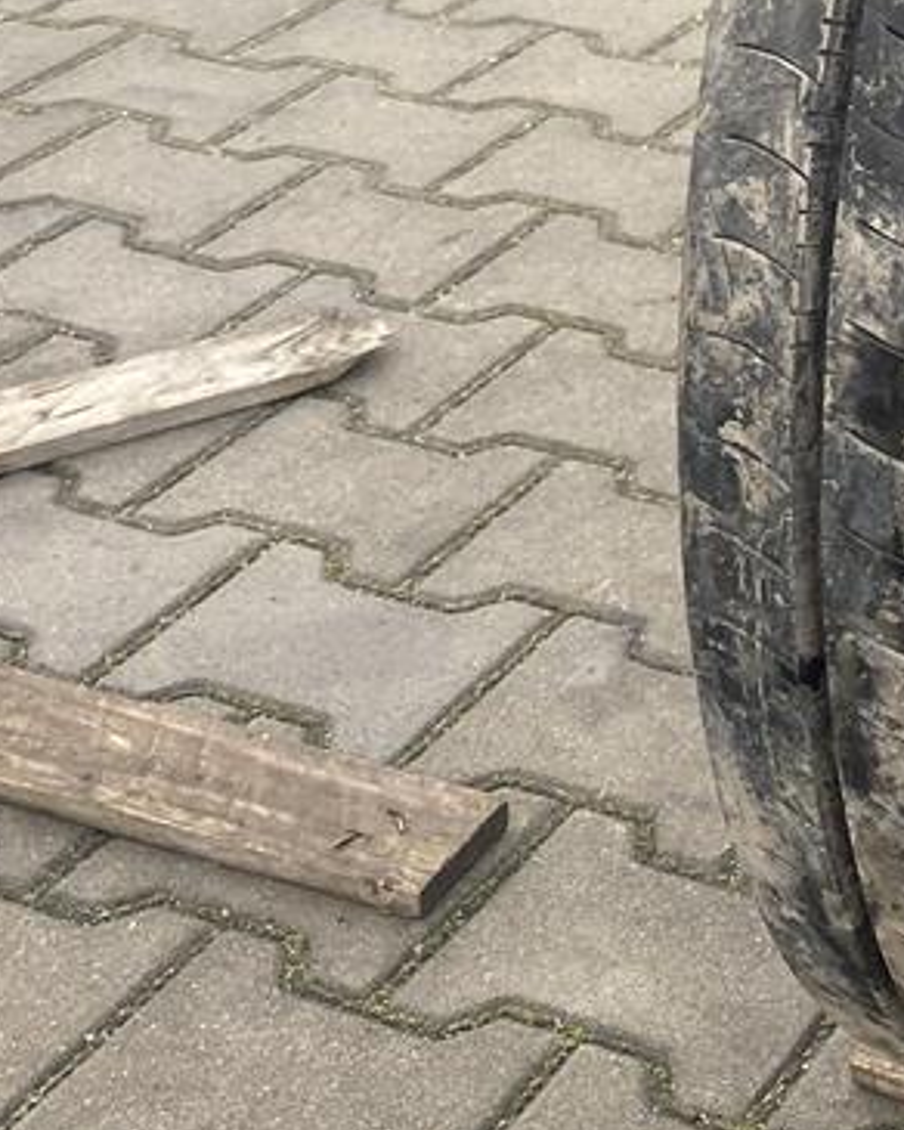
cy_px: 51
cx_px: 1206
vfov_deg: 22.1
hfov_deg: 17.1
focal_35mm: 84
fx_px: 2809
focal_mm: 4.25
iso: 80
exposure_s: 1/121
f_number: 1.8
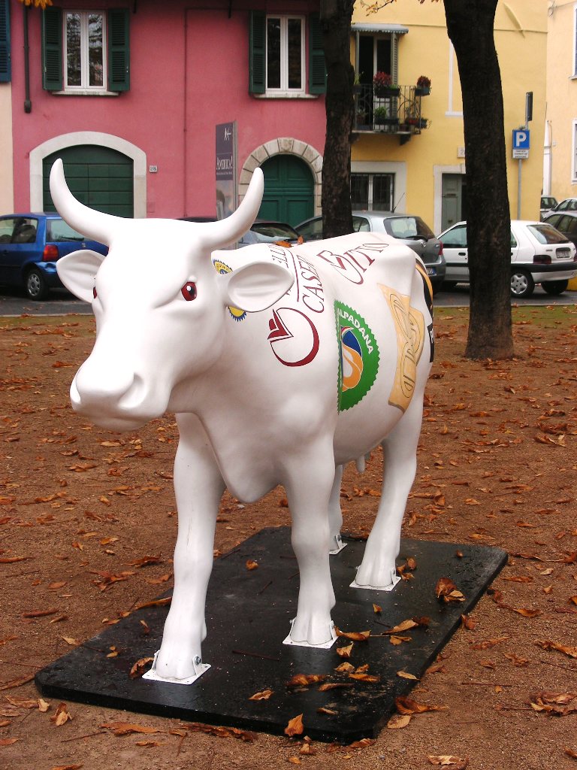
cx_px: 288
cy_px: 385
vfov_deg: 33.2
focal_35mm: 58
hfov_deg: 25.2
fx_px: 1289
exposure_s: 1/59.5
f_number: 3.5
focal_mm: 9.7
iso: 50
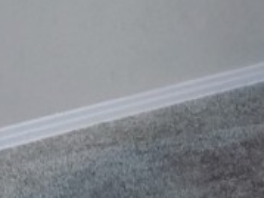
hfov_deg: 12.4
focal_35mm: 160
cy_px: -358
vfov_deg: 8.1
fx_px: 1219
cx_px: 114
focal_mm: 3.69
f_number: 2.65
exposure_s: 1/30
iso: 176
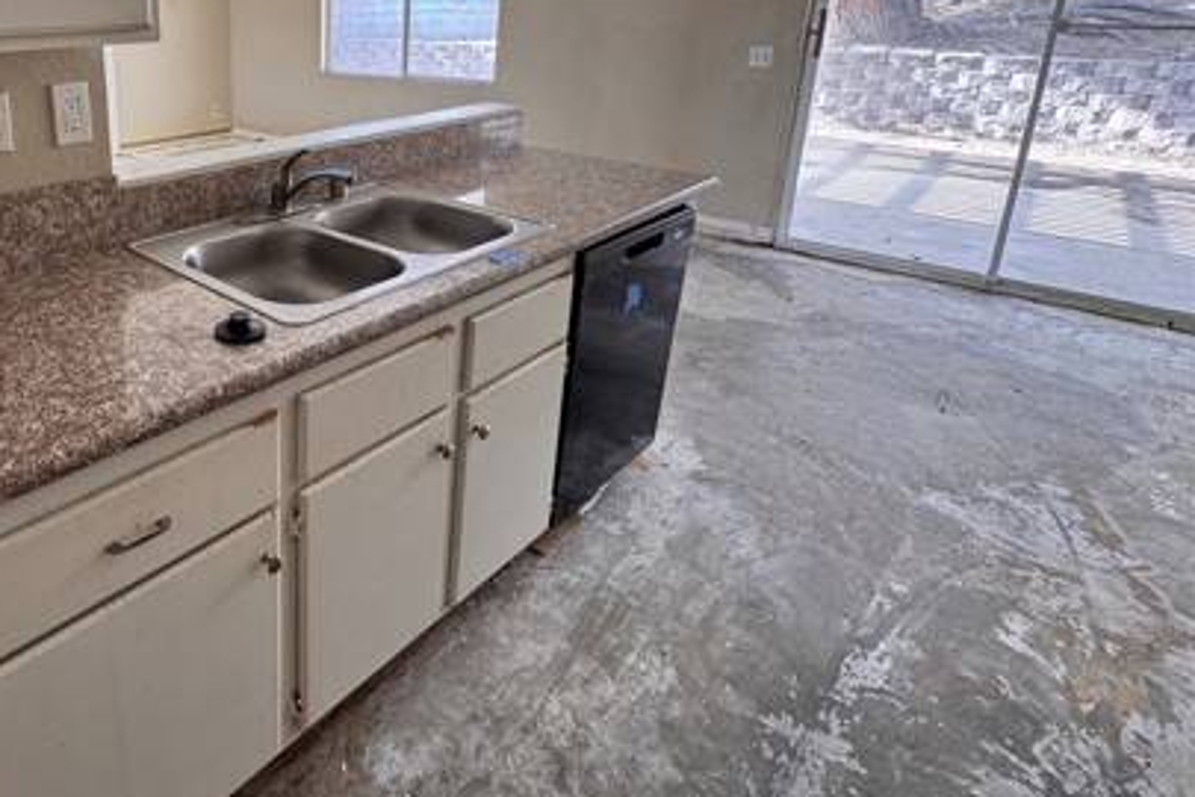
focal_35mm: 23
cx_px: 254
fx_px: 763
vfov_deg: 52.8
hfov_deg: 69.3
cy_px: 204
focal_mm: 2.22
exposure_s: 1/99
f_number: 2.2
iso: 125
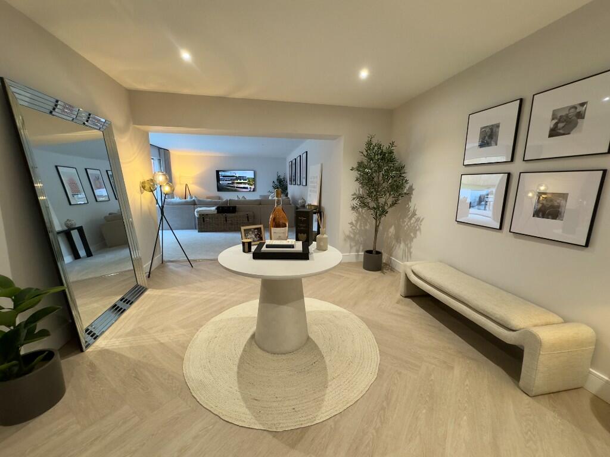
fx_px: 247
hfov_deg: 102.1
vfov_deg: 85.7
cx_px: 305
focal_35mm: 14
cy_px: 228
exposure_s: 1/50
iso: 320
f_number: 2.2
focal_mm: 2.22
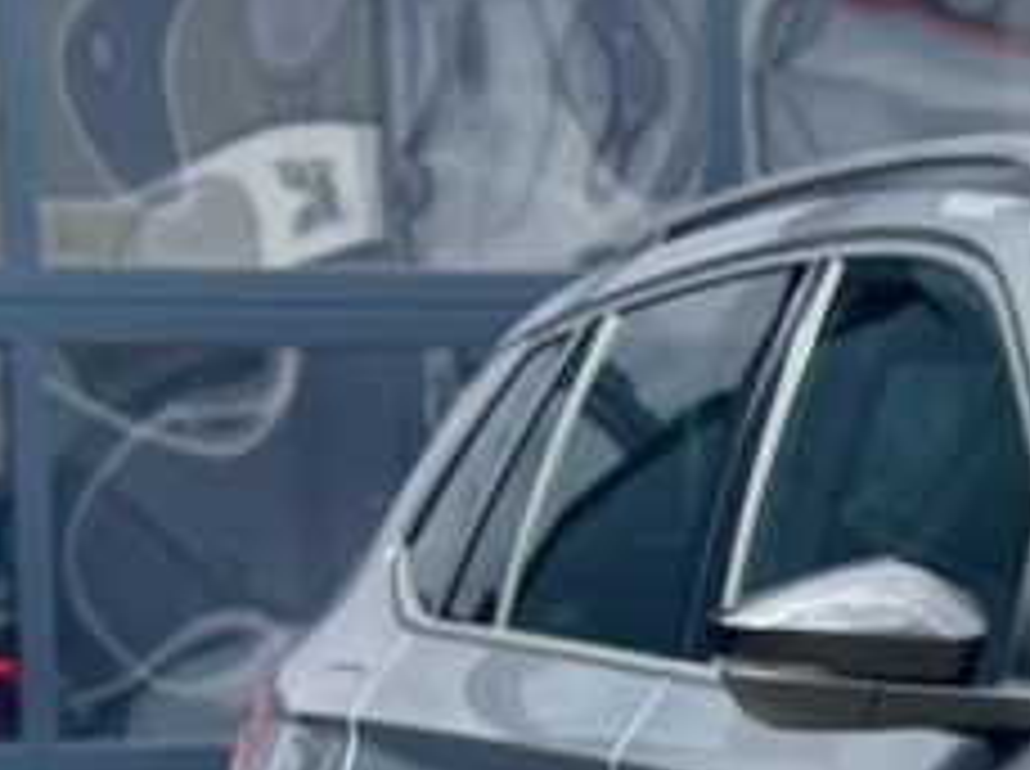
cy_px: 1067
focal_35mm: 215
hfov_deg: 8.8
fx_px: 6387
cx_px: 1858
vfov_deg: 6.8
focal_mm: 6.76
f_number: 1.78
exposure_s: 1/1560
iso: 64
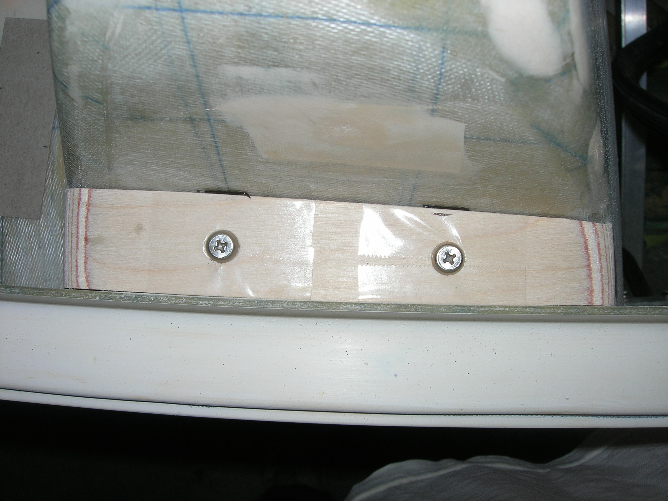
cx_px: 334
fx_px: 733
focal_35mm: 38
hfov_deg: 49.0
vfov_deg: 37.7
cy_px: 250
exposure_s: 1/60.1
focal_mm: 7.8
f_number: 4.8
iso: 64
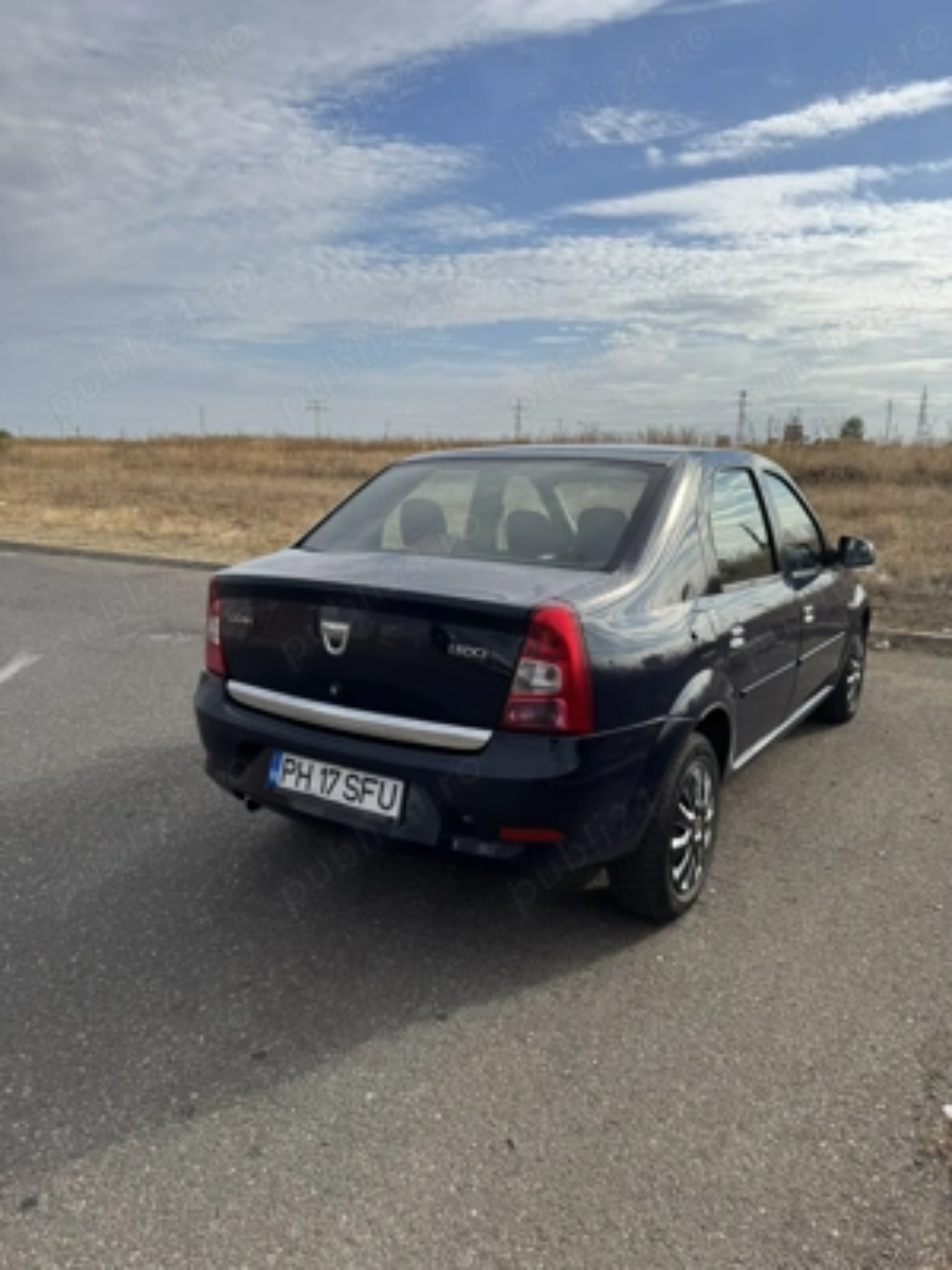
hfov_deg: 56.8
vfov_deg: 71.6
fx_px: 880
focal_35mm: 24
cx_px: 476
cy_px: 635
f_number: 1.78
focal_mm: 6.76
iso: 80
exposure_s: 1/5814
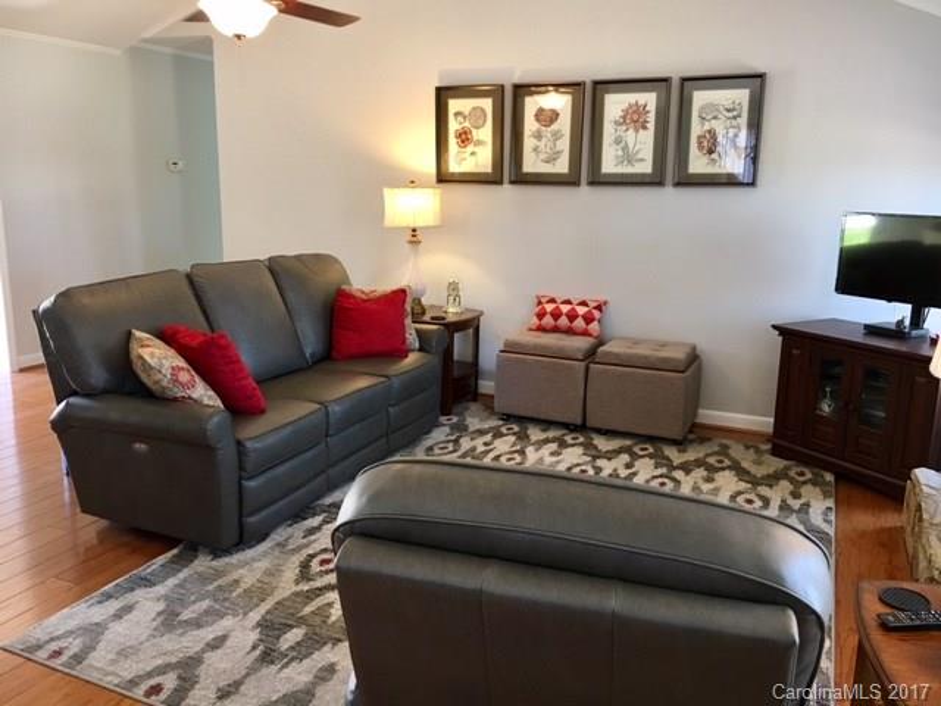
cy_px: 353
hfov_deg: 61.7
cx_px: 470
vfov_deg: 48.2
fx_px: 788
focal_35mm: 29
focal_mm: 4.15
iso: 125
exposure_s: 1/30
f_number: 2.2
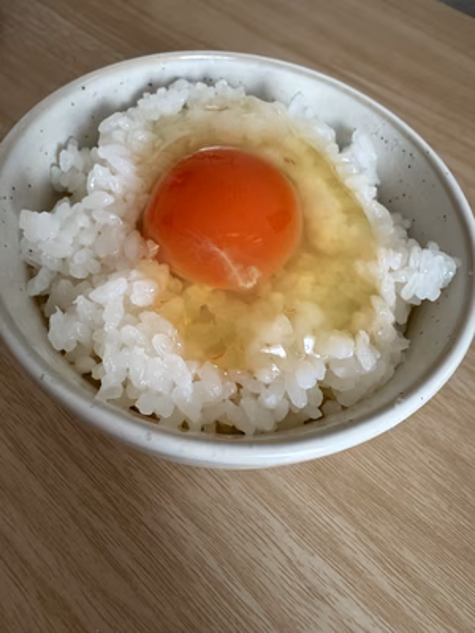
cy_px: 316
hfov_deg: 56.8
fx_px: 439
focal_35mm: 24
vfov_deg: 71.6
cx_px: 238
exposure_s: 1/96
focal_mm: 2.22
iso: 160
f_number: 2.2
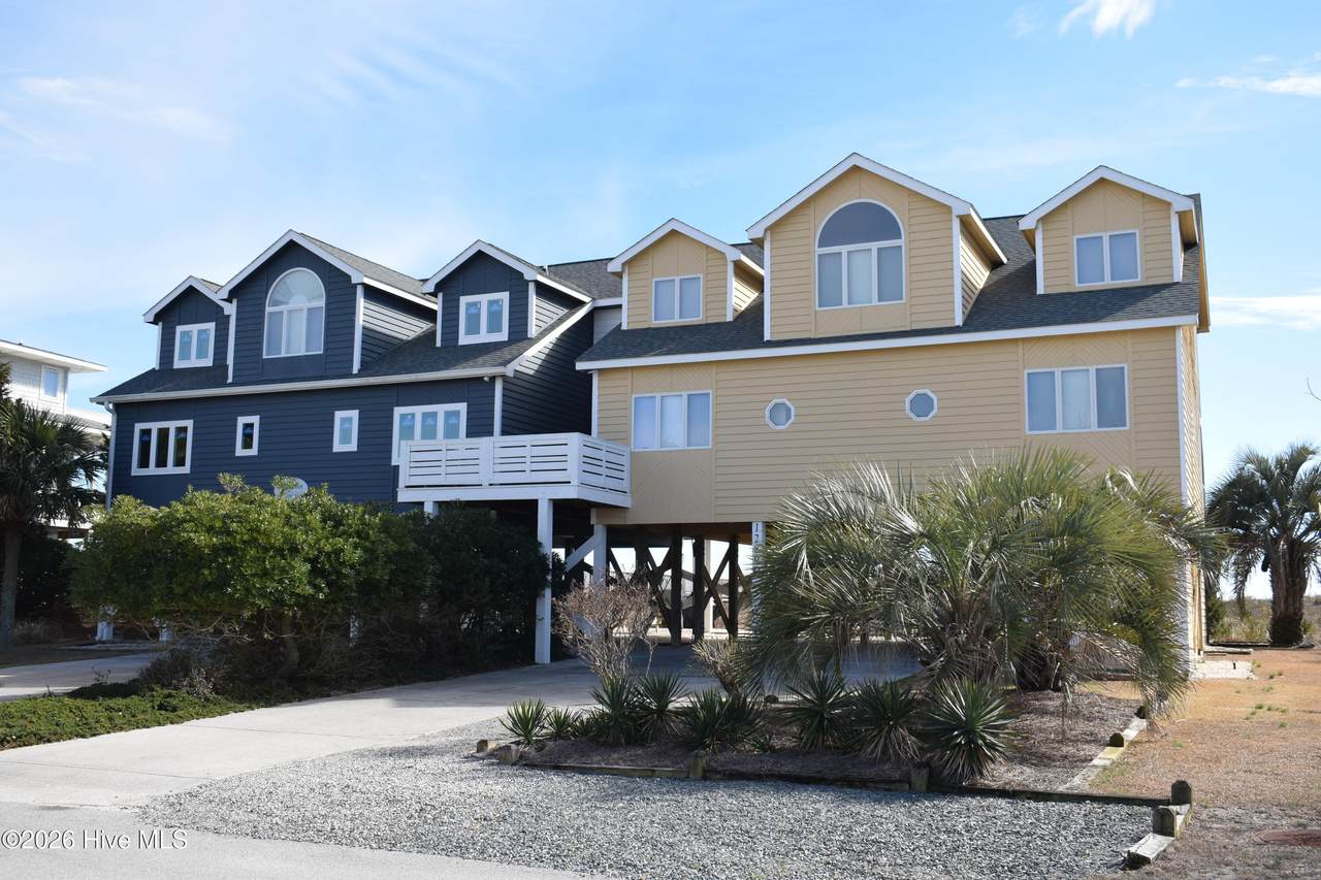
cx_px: 660
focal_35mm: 34
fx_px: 1266
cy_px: 440
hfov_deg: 55.1
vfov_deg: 38.4
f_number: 8
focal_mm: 23
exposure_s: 1/200
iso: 100
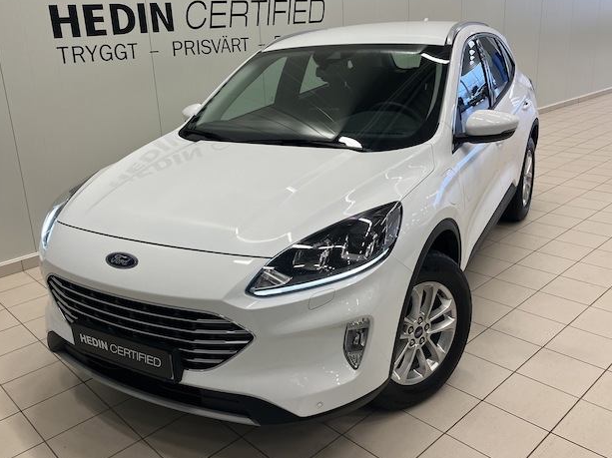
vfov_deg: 44.0
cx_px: 291
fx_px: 565
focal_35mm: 32
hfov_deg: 56.8
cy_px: 200
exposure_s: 1/100
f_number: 1.8
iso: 50
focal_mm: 3.99
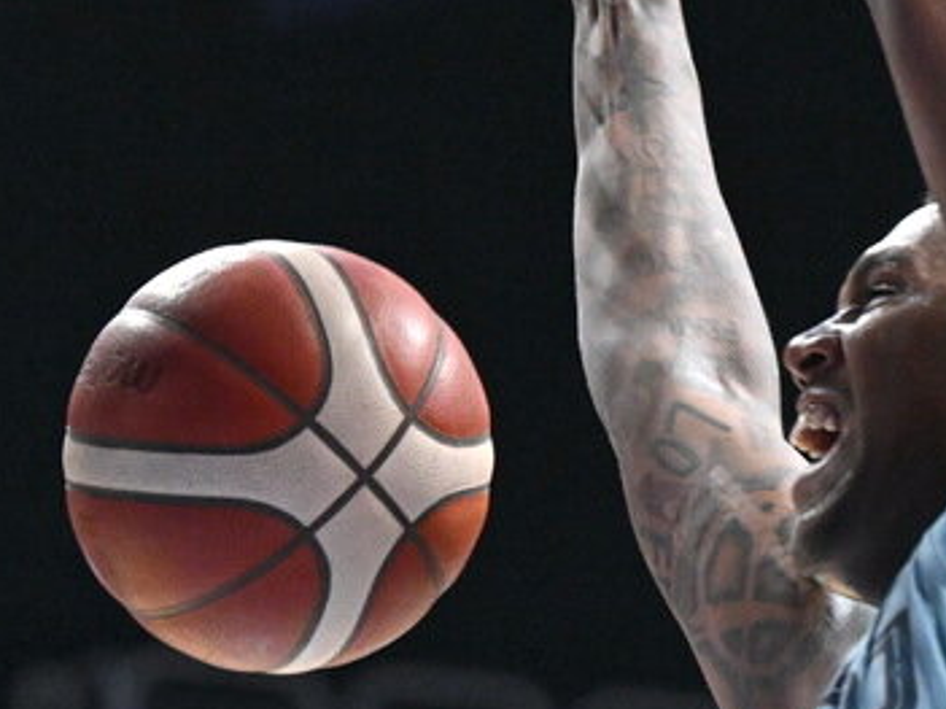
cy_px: 821
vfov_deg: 4.2
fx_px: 9644
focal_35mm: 353
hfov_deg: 5.6
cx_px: 1011
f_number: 3.2
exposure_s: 1/1250
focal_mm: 92
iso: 5000
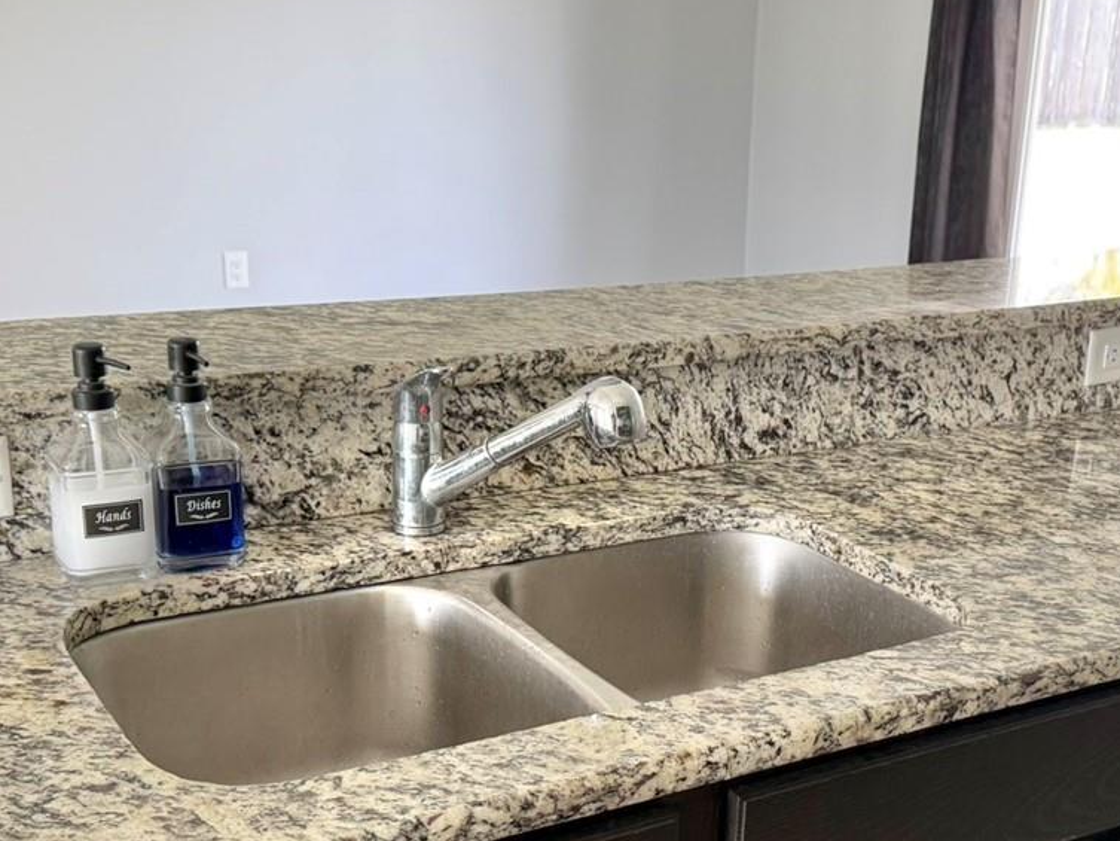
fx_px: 1650
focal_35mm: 51
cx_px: 712
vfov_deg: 28.4
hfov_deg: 37.2
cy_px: 543
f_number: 1.78
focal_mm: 6.76
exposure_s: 1/87
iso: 200
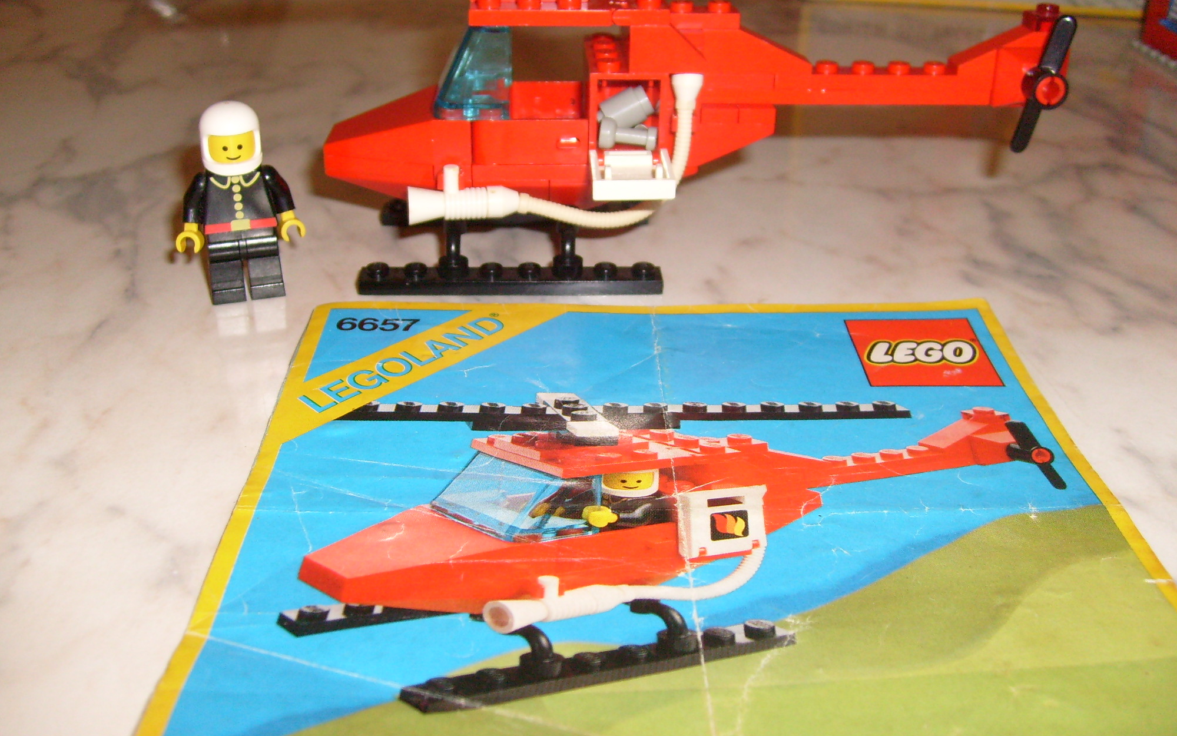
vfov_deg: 33.6
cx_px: 583
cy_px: 323
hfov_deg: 51.5
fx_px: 1219
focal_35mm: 38
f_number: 2.8
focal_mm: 5.8
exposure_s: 1/45
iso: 100
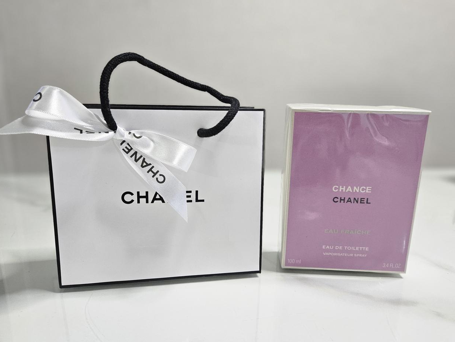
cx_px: 235
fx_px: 315
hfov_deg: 71.6
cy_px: 164
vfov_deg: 56.8
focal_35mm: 24
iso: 400
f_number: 1.8
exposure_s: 1/120
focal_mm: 5.4
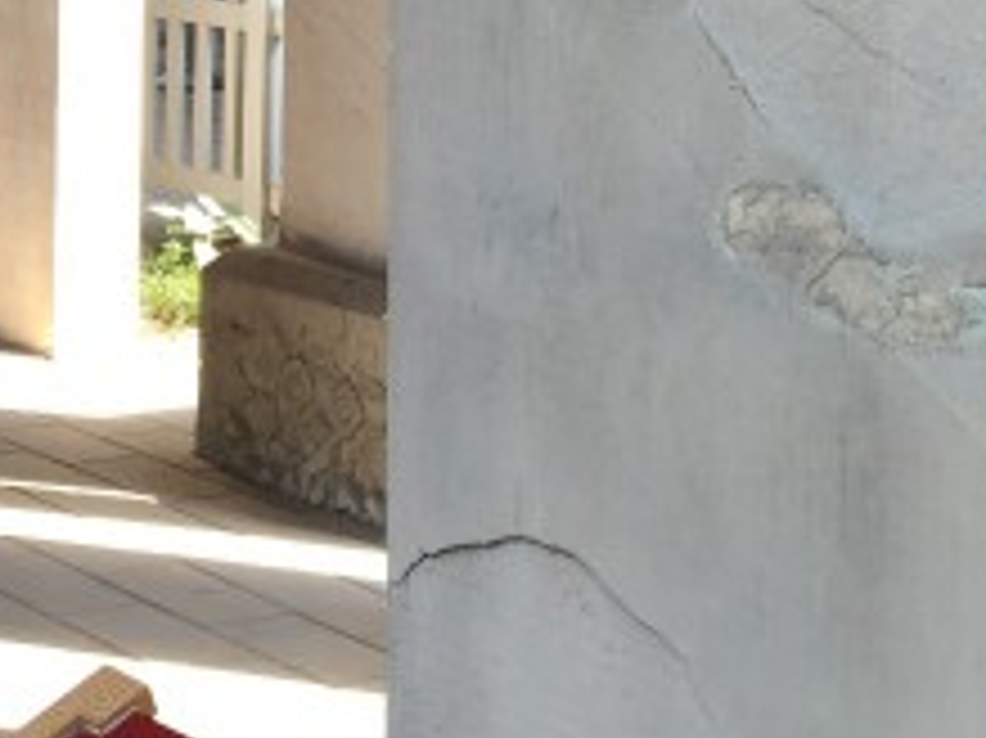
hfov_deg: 18.5
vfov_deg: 13.1
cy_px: -414
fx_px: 3018
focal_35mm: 106
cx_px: 297
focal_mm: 4.15
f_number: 2.2
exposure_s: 1/50
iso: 32
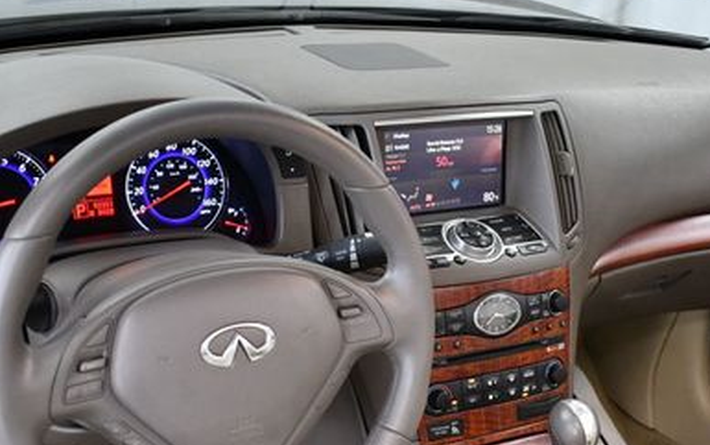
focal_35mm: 61
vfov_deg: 21.0
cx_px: 411
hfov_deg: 33.4
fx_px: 1181
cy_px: 367
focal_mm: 18
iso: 1250
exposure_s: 1/125
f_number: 3.5
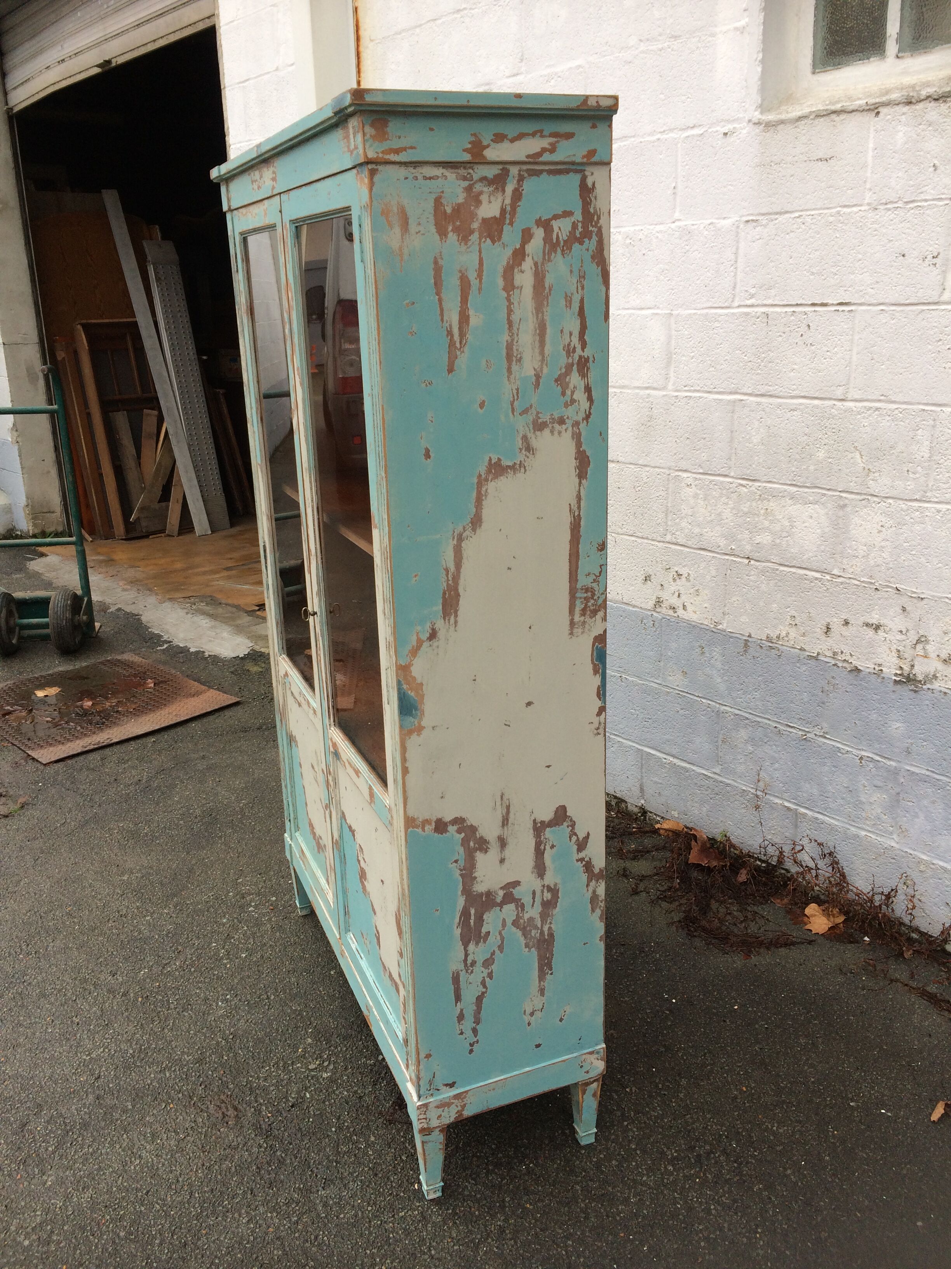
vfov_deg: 61.7
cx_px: 476
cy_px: 634
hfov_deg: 48.2
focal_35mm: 29
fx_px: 1062
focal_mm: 4.15
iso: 50
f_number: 2.2
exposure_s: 1/100
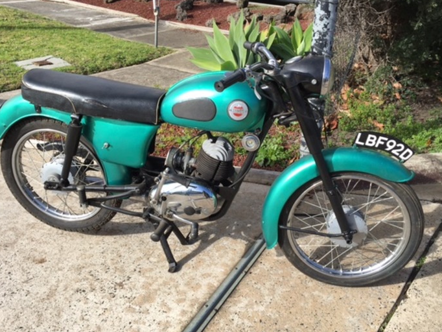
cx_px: 221
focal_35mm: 34
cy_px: 165
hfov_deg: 53.9
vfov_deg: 41.8
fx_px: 434
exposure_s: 1/785
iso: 25
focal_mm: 4.15
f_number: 2.2
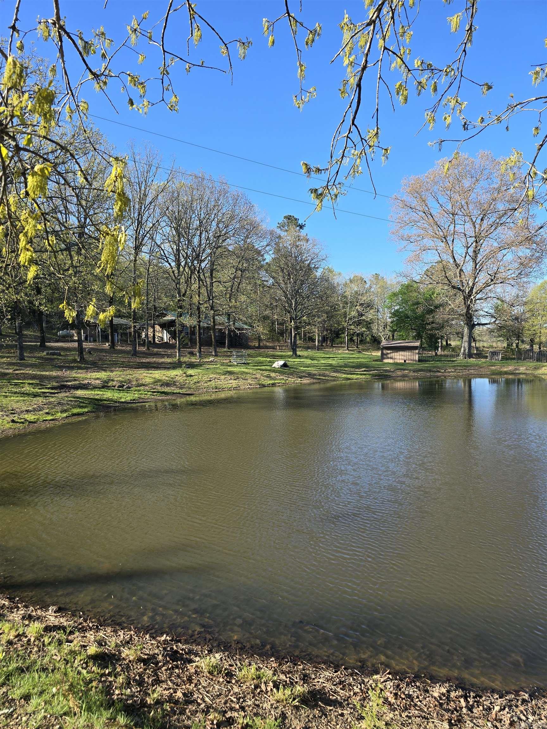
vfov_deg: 73.9
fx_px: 485
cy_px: 364
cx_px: 274
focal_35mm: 23
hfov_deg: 58.9
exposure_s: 1/305
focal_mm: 6.3
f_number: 1.7
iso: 12
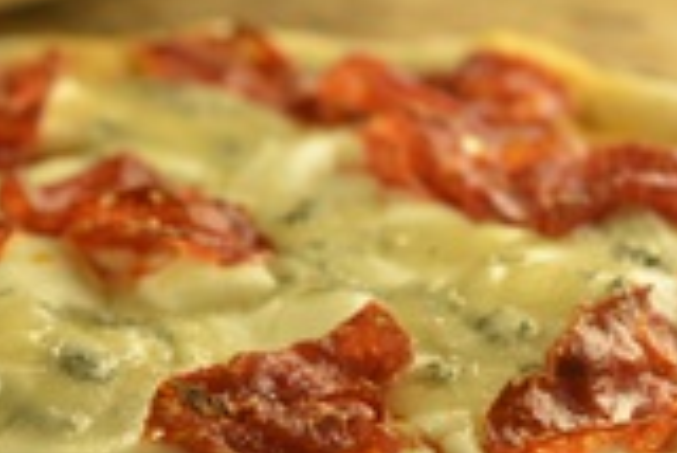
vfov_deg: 8.8
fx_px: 2936
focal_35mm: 156
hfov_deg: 12.8
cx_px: -182
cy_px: 307
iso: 100
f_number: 4
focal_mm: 50
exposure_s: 1/60
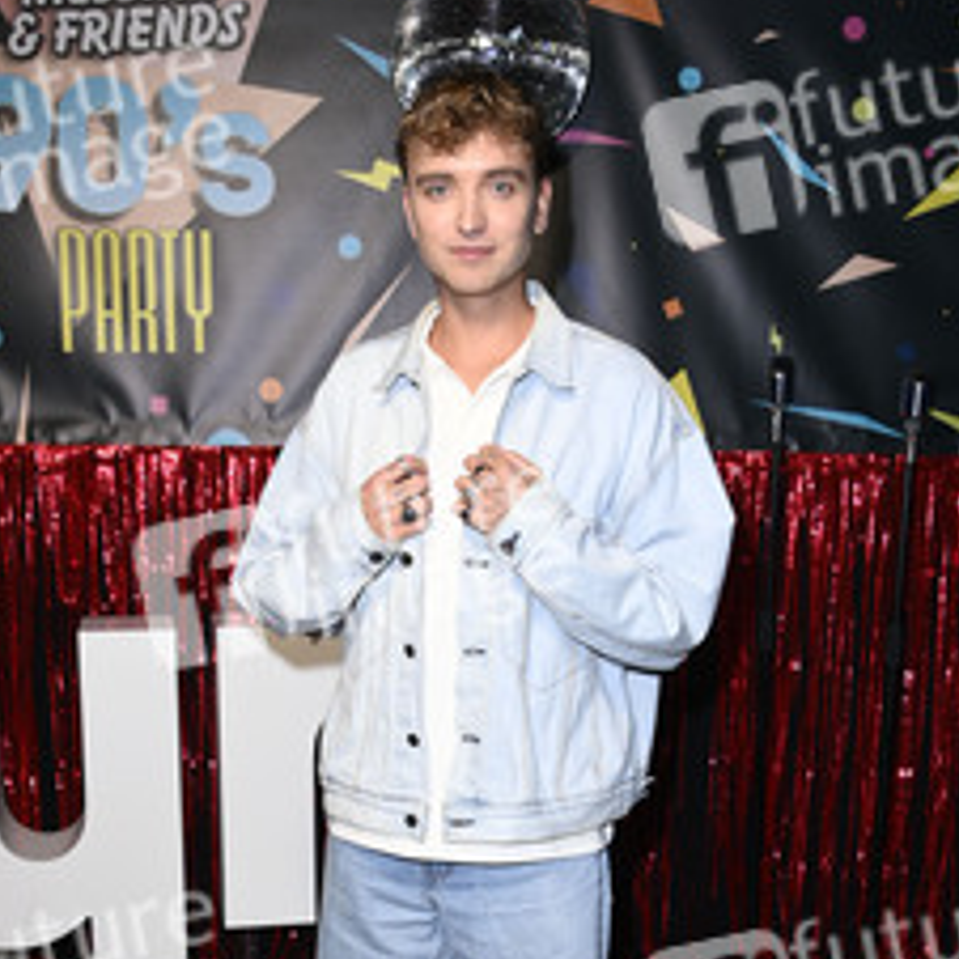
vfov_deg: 34.2
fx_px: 1504
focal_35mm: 48
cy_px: 781
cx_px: 475
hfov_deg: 35.4
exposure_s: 1/250
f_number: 5.6
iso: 1600
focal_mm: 32
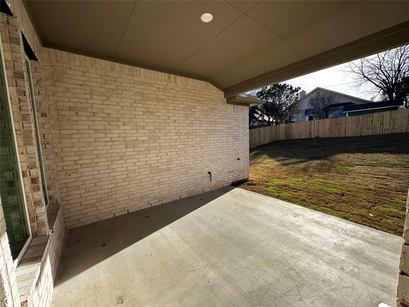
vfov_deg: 85.7
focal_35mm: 14
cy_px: 154
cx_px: 204
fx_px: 165
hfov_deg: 102.1
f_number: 2.2
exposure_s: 1/903
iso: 40
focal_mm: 2.22
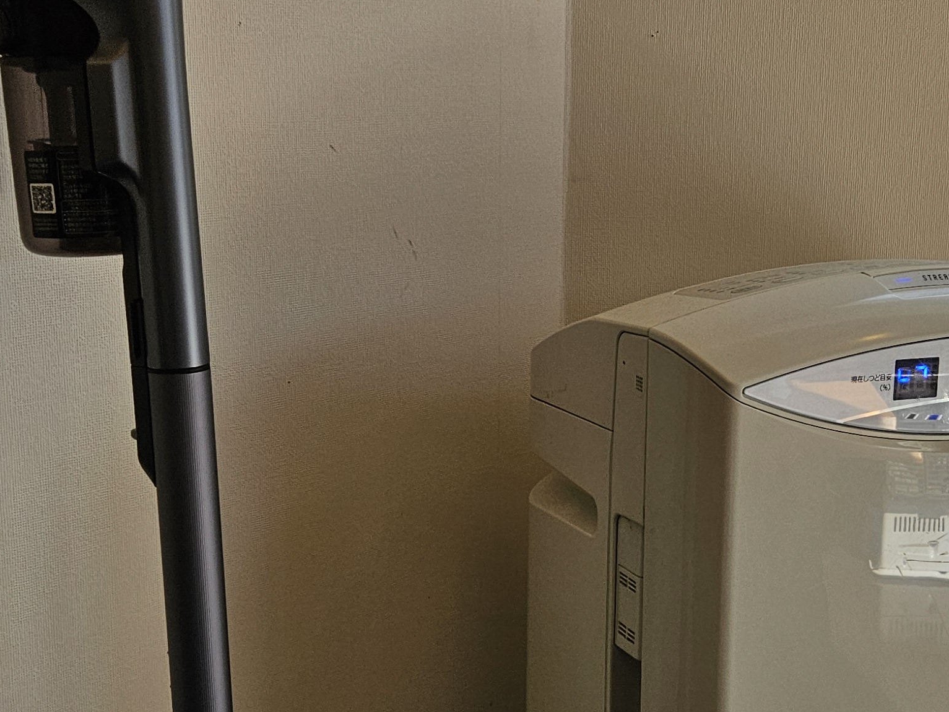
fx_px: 1645
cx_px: 543
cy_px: 459
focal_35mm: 60
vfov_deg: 24.3
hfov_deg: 32.1
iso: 100
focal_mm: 5.4
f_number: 1.8
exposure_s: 1/719
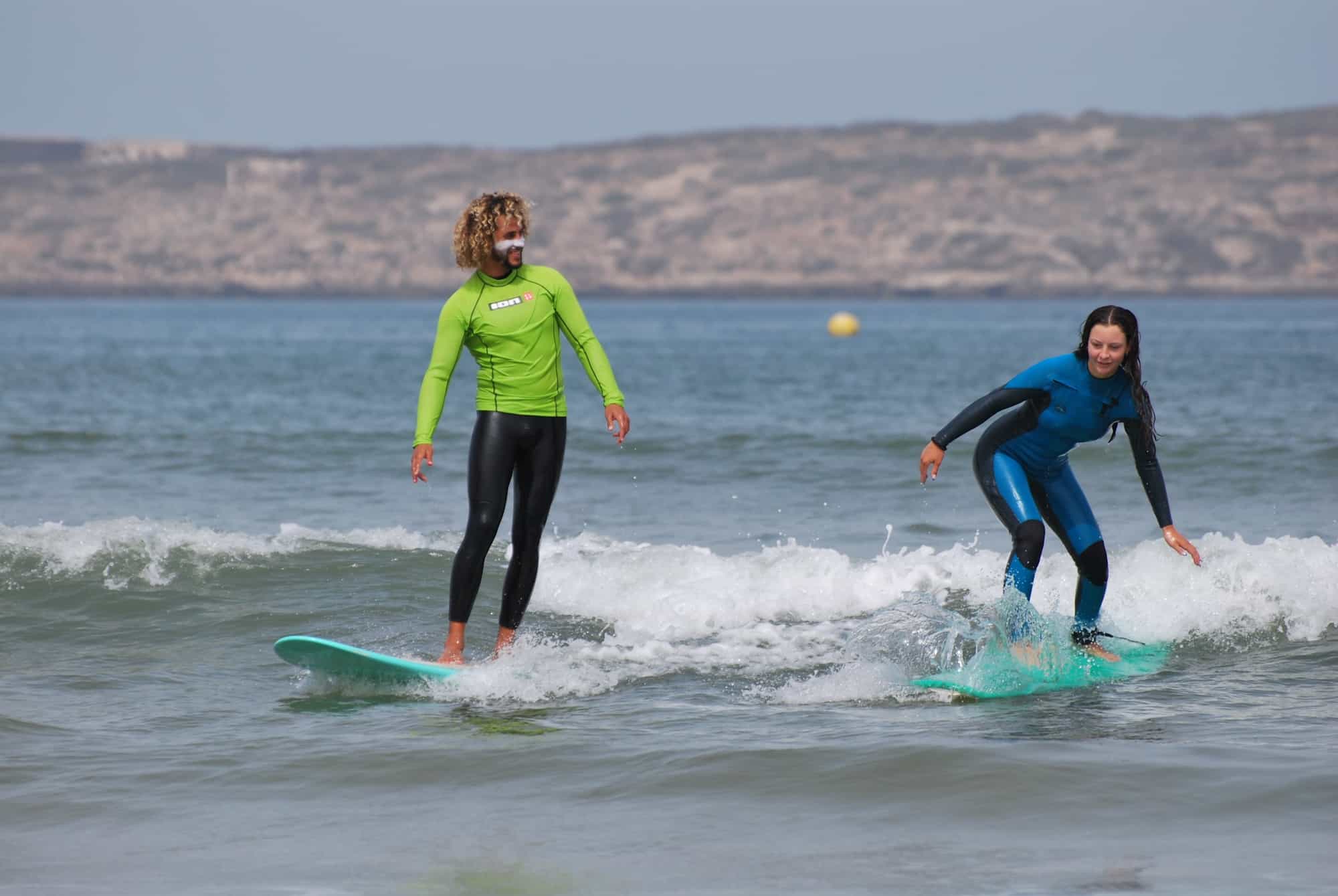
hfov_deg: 6.2
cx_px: 669
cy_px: 448
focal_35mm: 330
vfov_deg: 4.2
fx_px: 12280
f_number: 5.6
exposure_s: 1/1600
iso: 200
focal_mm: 220
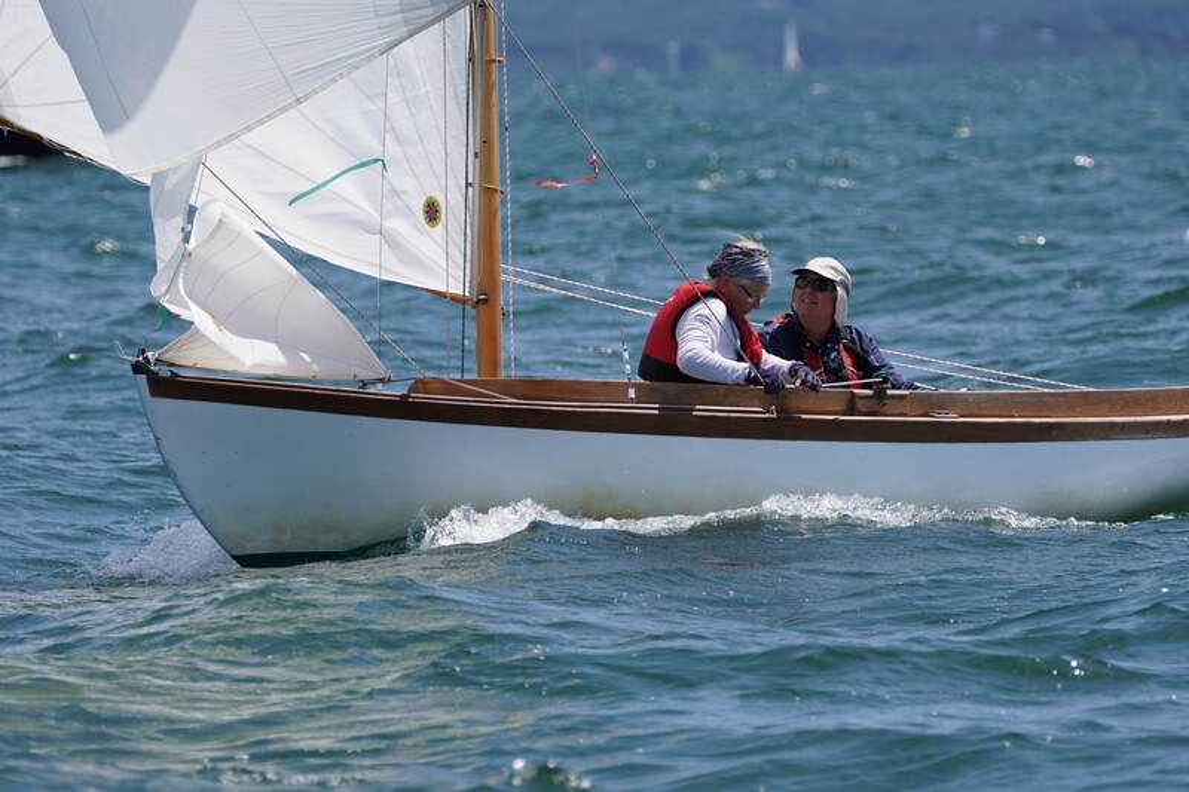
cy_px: 396
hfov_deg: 5.0
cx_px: 594
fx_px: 13620
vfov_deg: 3.3
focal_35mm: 412
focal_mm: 275
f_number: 5.6
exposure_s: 1/1250
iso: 200
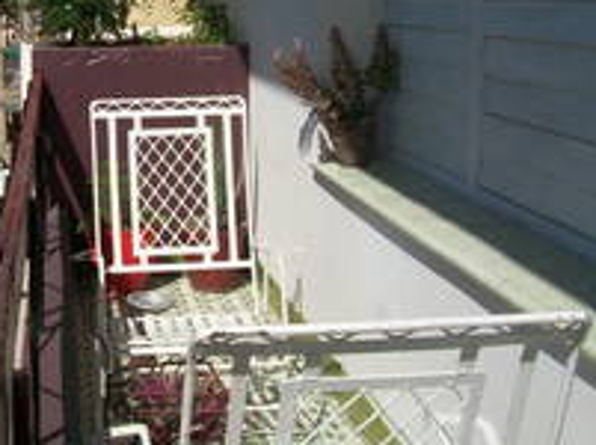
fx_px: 1048
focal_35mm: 61
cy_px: 62
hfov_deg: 30.7
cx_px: 92
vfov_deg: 23.4
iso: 80
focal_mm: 5.7
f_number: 5.5
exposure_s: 1/800
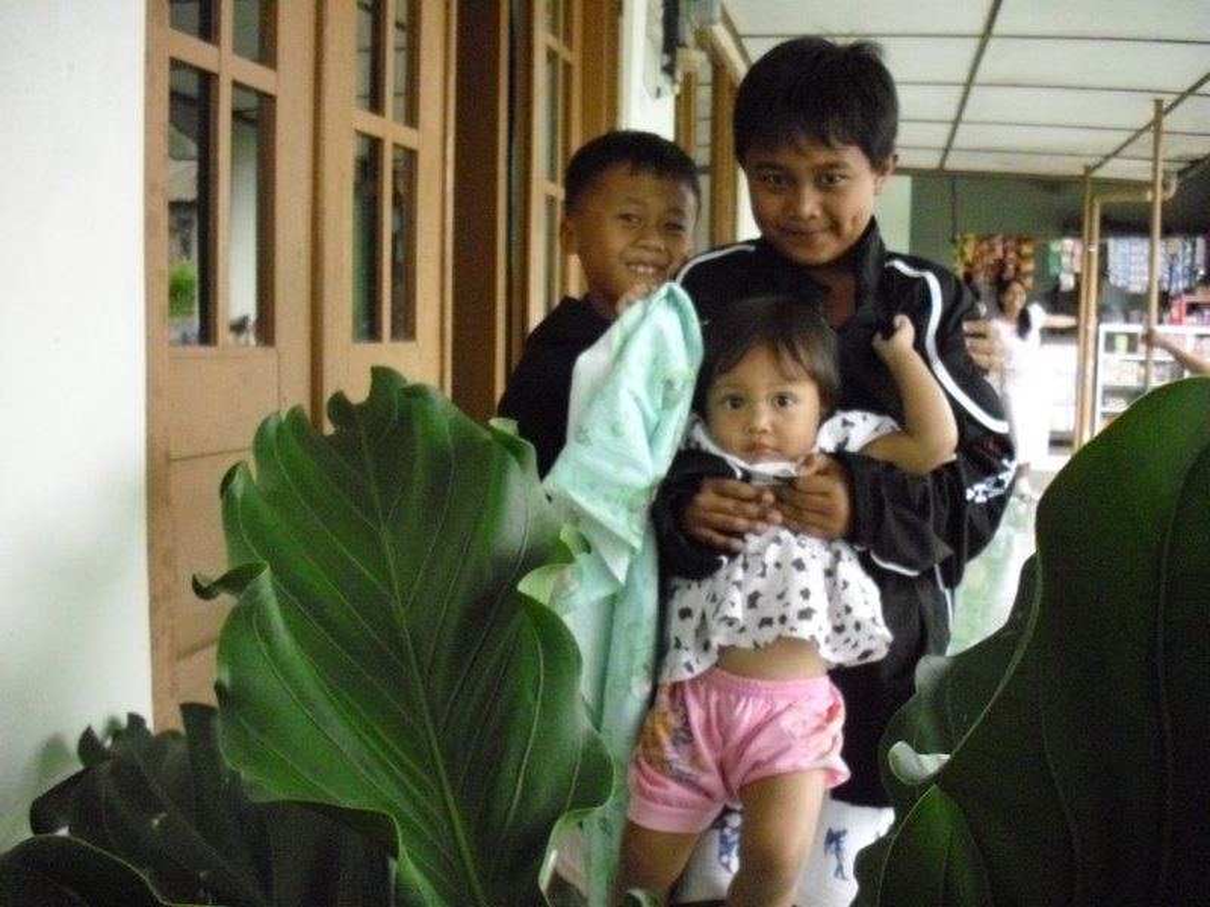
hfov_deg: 49.0
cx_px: 605
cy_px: 454
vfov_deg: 37.7
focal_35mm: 38
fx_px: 1328
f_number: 2.8
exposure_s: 1/100
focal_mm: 6.2
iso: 800
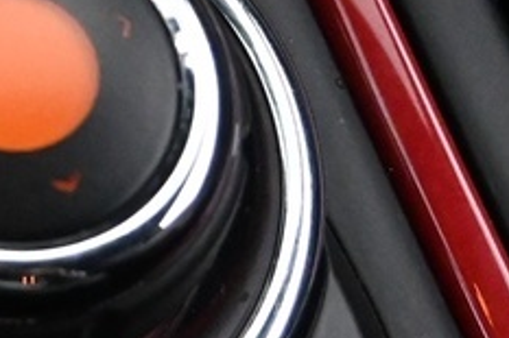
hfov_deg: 11.9
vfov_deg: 8.2
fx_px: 2359
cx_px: -210
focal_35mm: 167
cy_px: 135
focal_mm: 16
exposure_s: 1/40
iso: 4000
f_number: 3.5
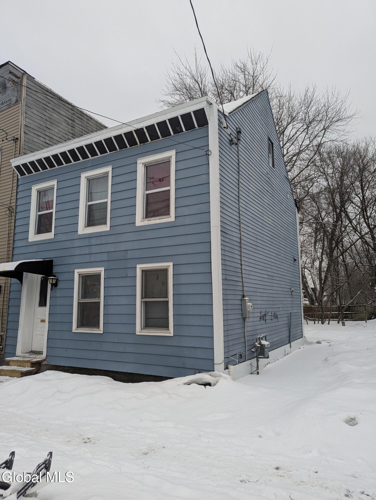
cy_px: 250
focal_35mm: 24
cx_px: 188
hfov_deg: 56.9
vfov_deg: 71.5
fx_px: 347
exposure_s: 1/152
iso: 46
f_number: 1.85
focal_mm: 6.81
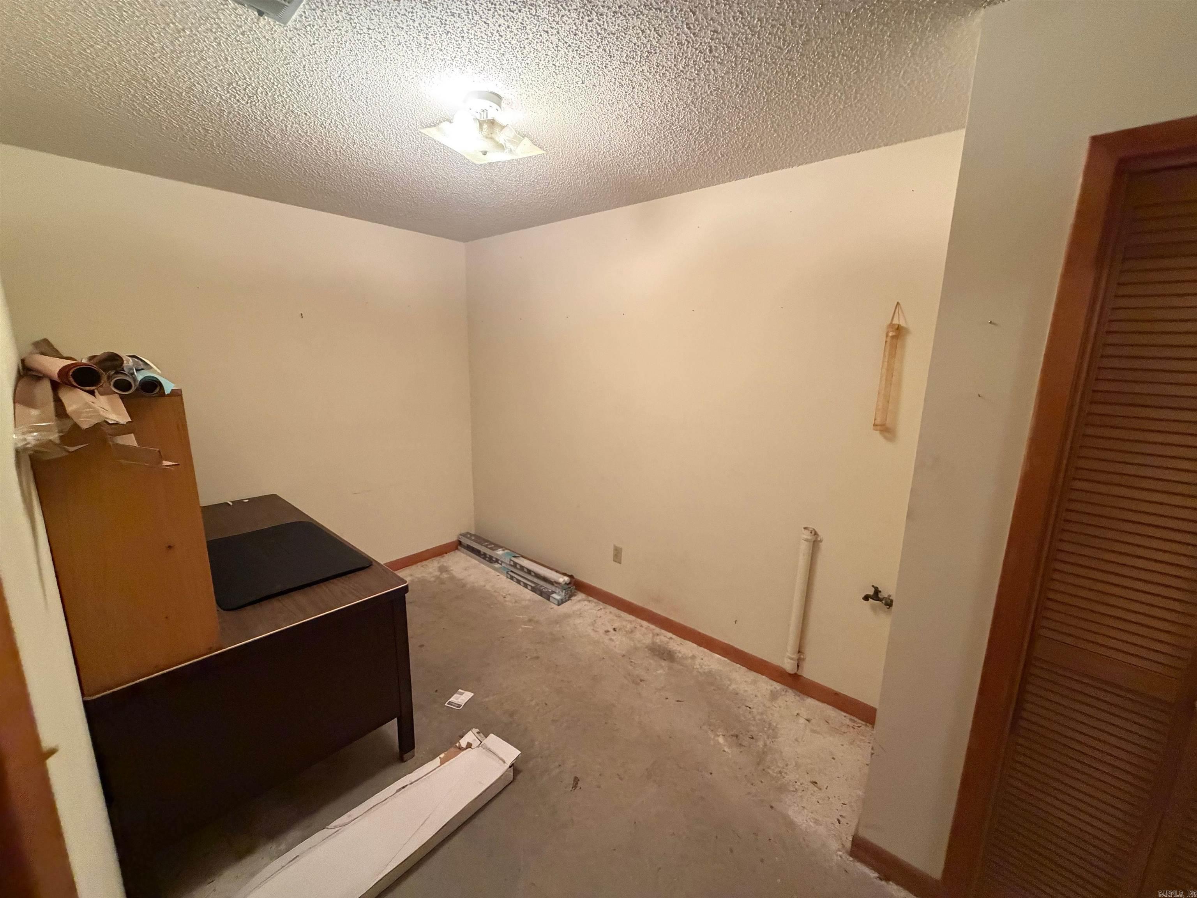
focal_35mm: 14
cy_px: 449
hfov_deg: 102.1
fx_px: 484
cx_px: 598
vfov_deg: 85.7
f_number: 2.2
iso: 640
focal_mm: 2.22
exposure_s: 1/60
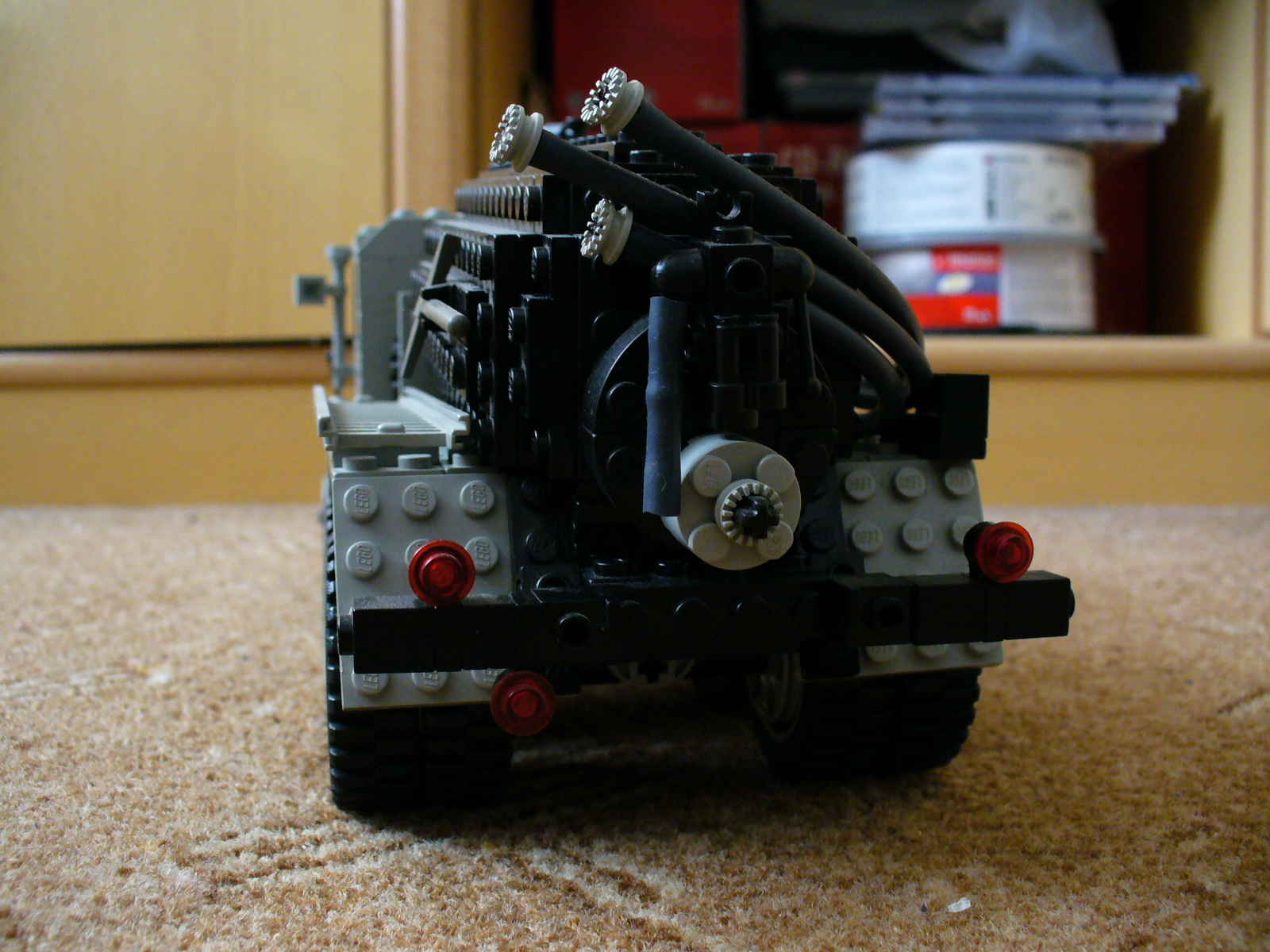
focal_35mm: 37
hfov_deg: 50.1
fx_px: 1357
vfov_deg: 38.7
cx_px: 635
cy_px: 476
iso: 200
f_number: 2.8
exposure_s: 1/20
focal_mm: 6.1
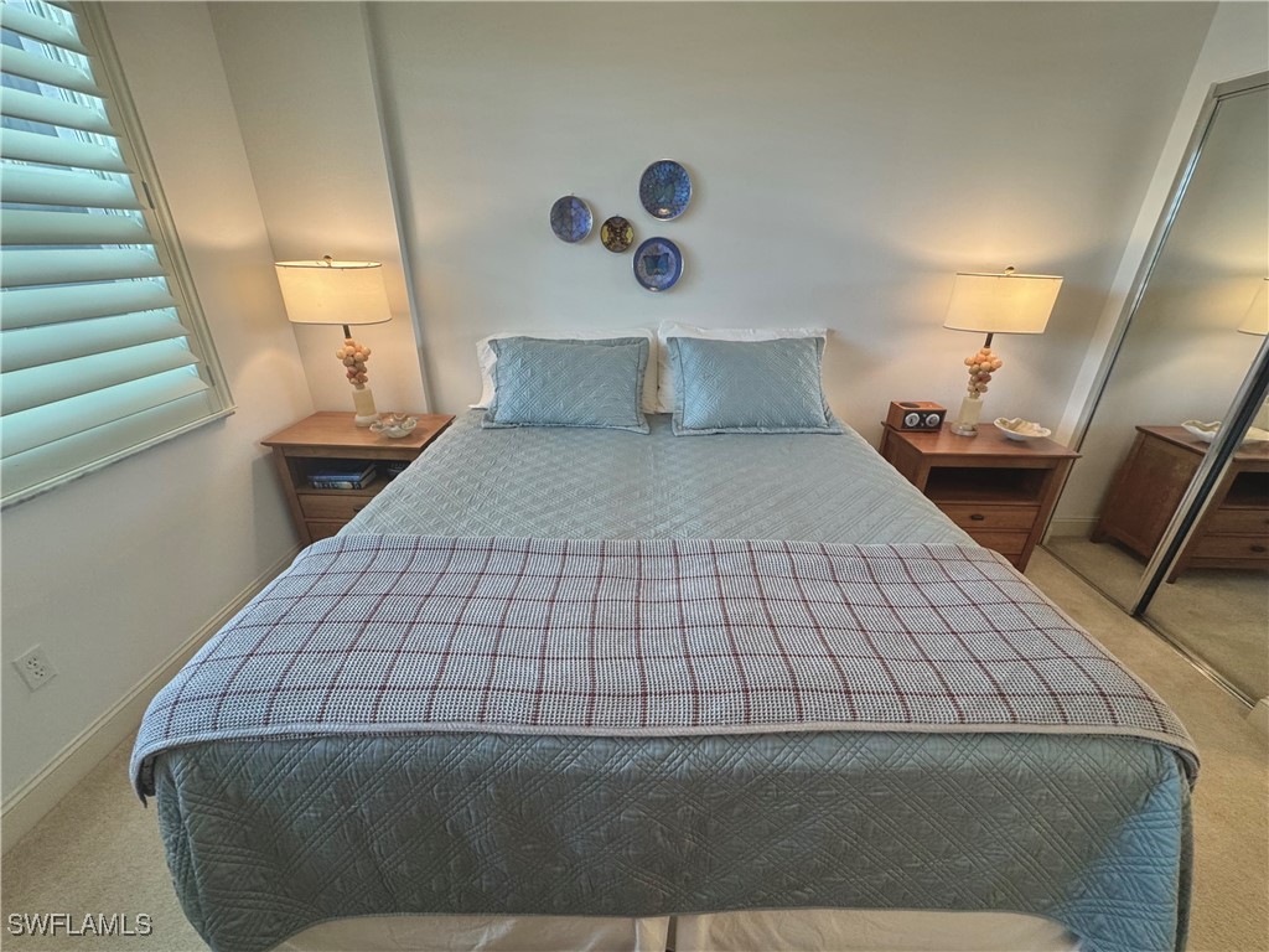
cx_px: 634
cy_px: 476
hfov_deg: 102.1
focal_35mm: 14
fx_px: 513
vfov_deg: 85.7
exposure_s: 1/60
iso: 200
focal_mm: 2.22
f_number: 2.2
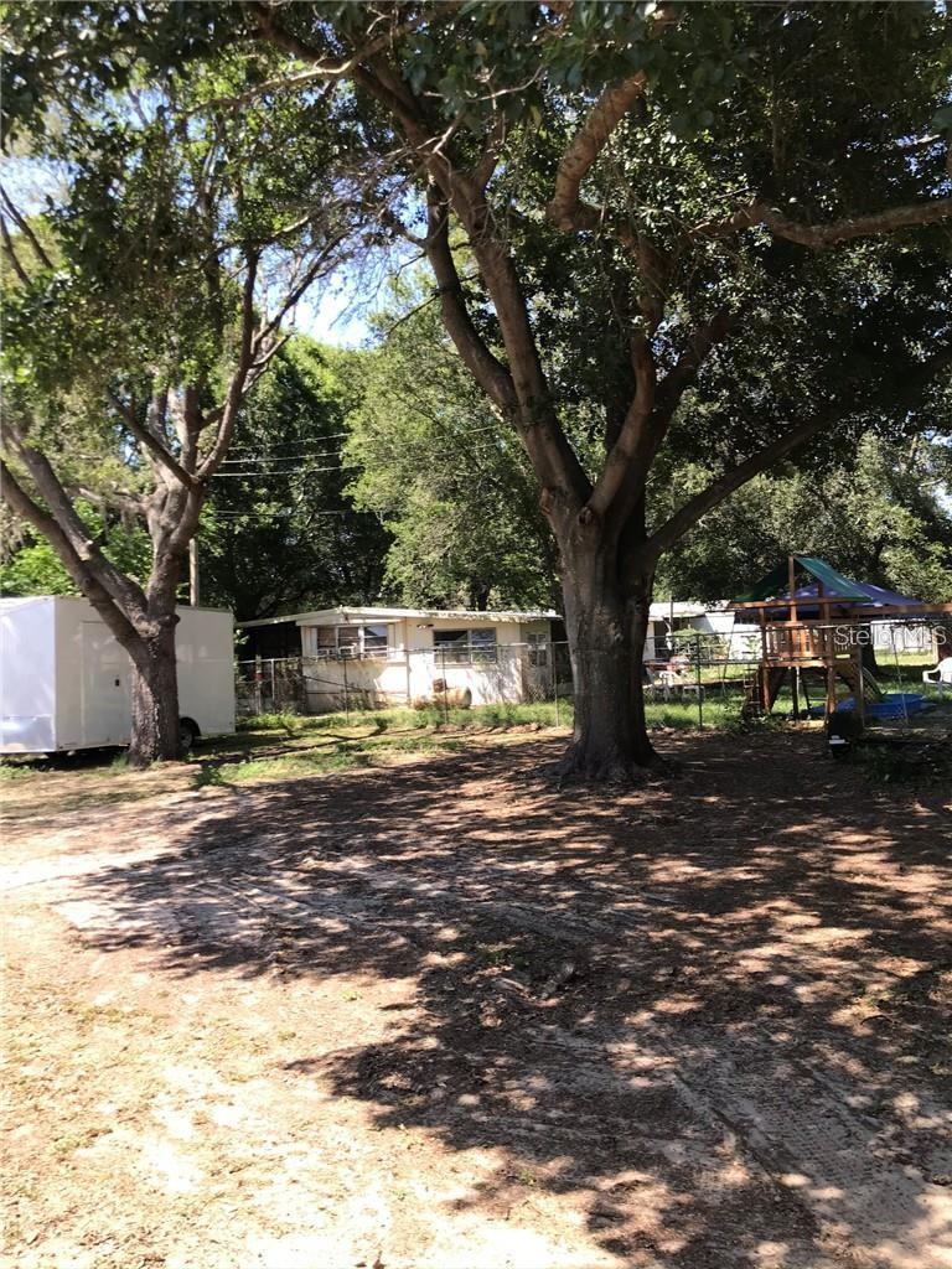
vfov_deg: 63.4
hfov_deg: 49.7
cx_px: 476
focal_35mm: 28
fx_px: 1027
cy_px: 634
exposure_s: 1/413
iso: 20
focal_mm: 3.99
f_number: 1.8
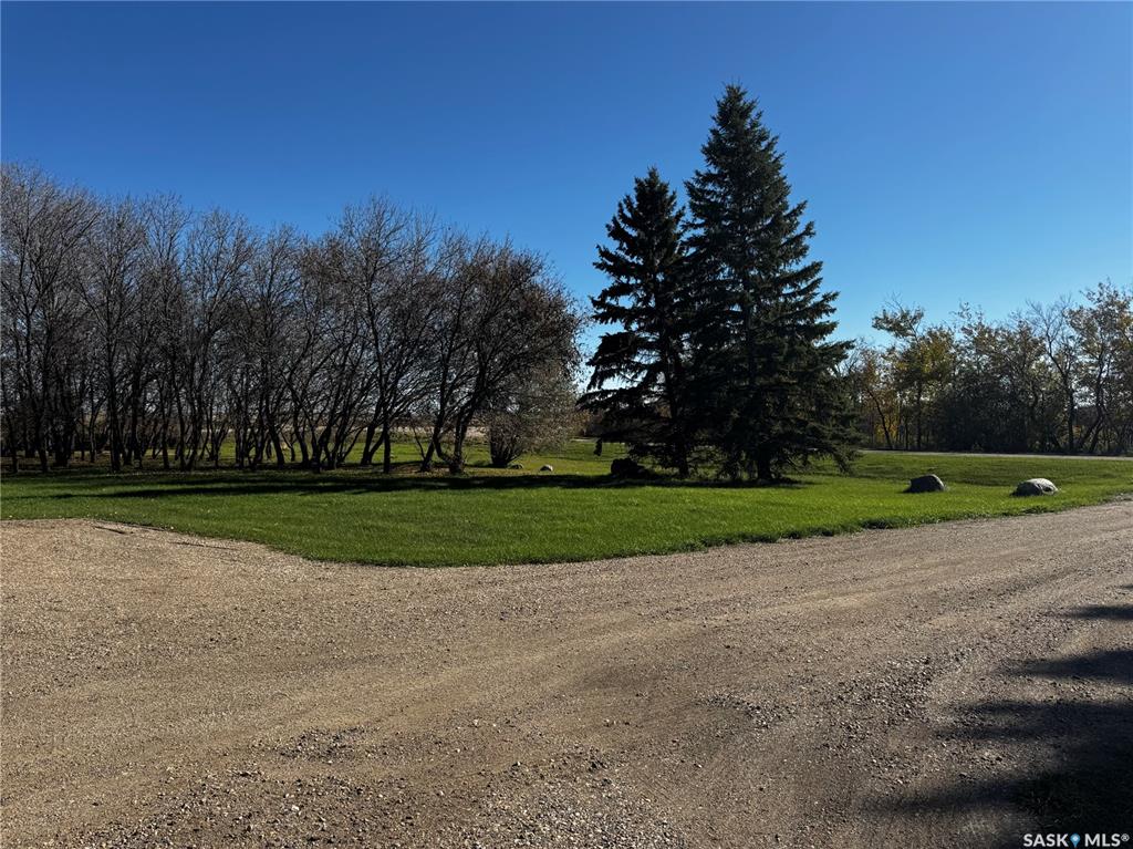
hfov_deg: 71.6
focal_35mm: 24
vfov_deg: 56.8
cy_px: 424
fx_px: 785
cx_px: 566
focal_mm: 6.76
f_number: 1.78
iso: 80
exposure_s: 1/4950
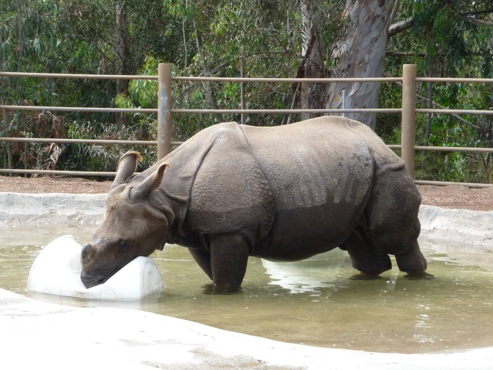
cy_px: 185
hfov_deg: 17.6
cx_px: 246
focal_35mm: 112
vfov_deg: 13.2
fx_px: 1595
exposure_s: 1/400
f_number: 4.7
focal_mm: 19.1
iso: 400
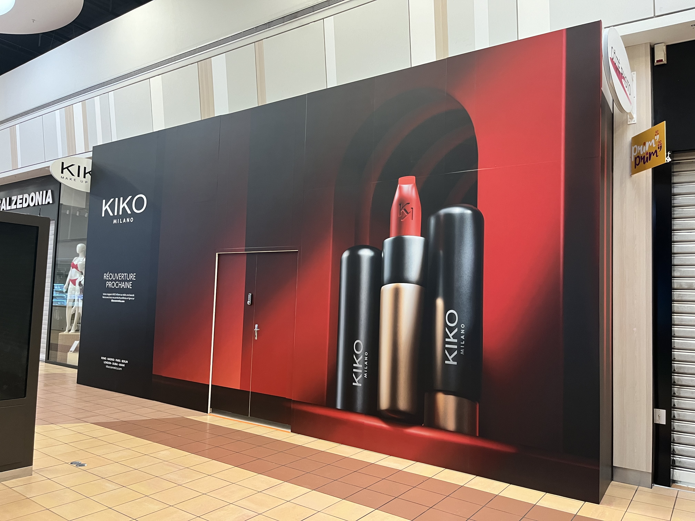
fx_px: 522
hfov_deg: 67.3
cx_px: 348
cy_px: 260
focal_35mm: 26
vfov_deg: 53.1
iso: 320
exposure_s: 1/50
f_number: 1.6
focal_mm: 5.1
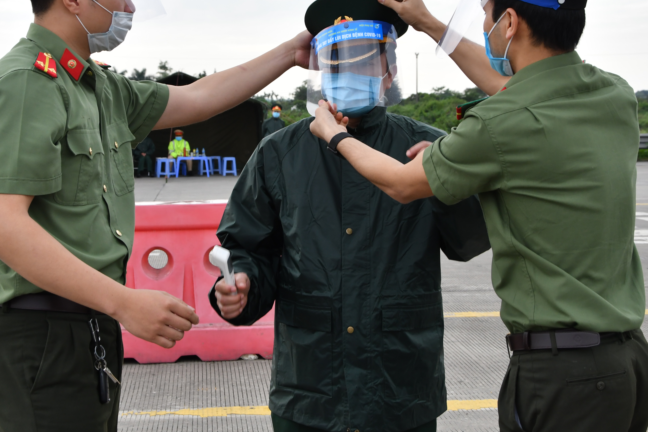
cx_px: 308
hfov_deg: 29.7
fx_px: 1224
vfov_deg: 20.0
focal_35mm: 68
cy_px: 149
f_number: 7.1
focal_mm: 32
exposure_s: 1/200
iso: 400
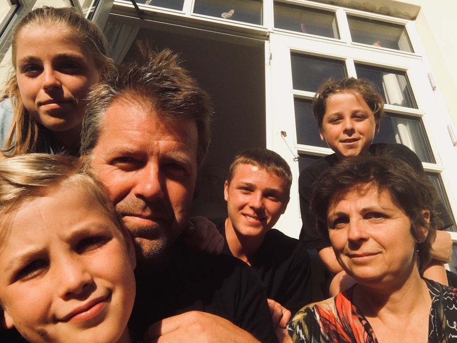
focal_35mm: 31
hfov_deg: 58.4
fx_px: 409
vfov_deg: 45.4
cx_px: 228
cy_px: 172
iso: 32
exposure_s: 1/1164
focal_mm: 2.65
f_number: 2.2
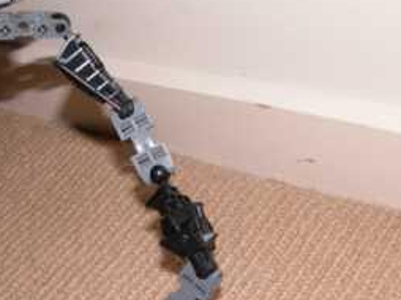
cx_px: 120
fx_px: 694
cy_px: 254
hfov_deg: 31.8
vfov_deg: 23.9
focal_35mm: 60
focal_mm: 8.9
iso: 100
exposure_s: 1/60
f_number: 5
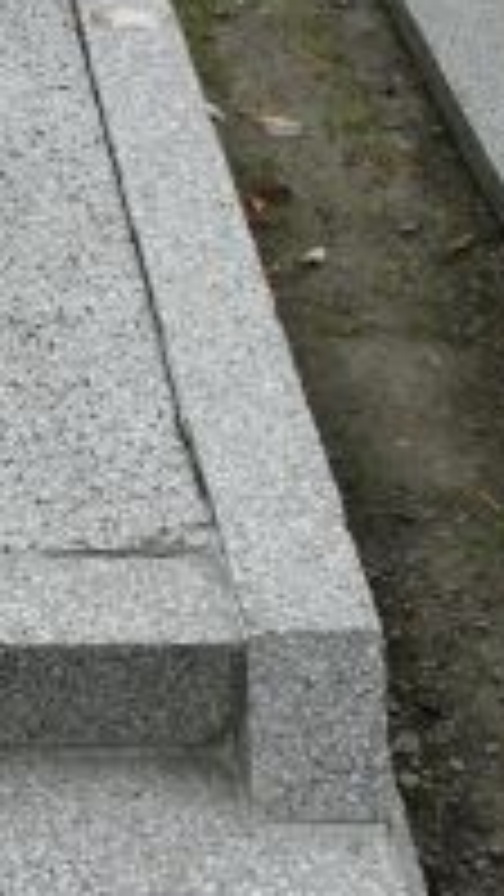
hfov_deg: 12.4
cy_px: 54
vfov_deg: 22.5
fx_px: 2185
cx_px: -279
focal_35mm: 92
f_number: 4.5
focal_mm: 7.4
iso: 100
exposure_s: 1/200
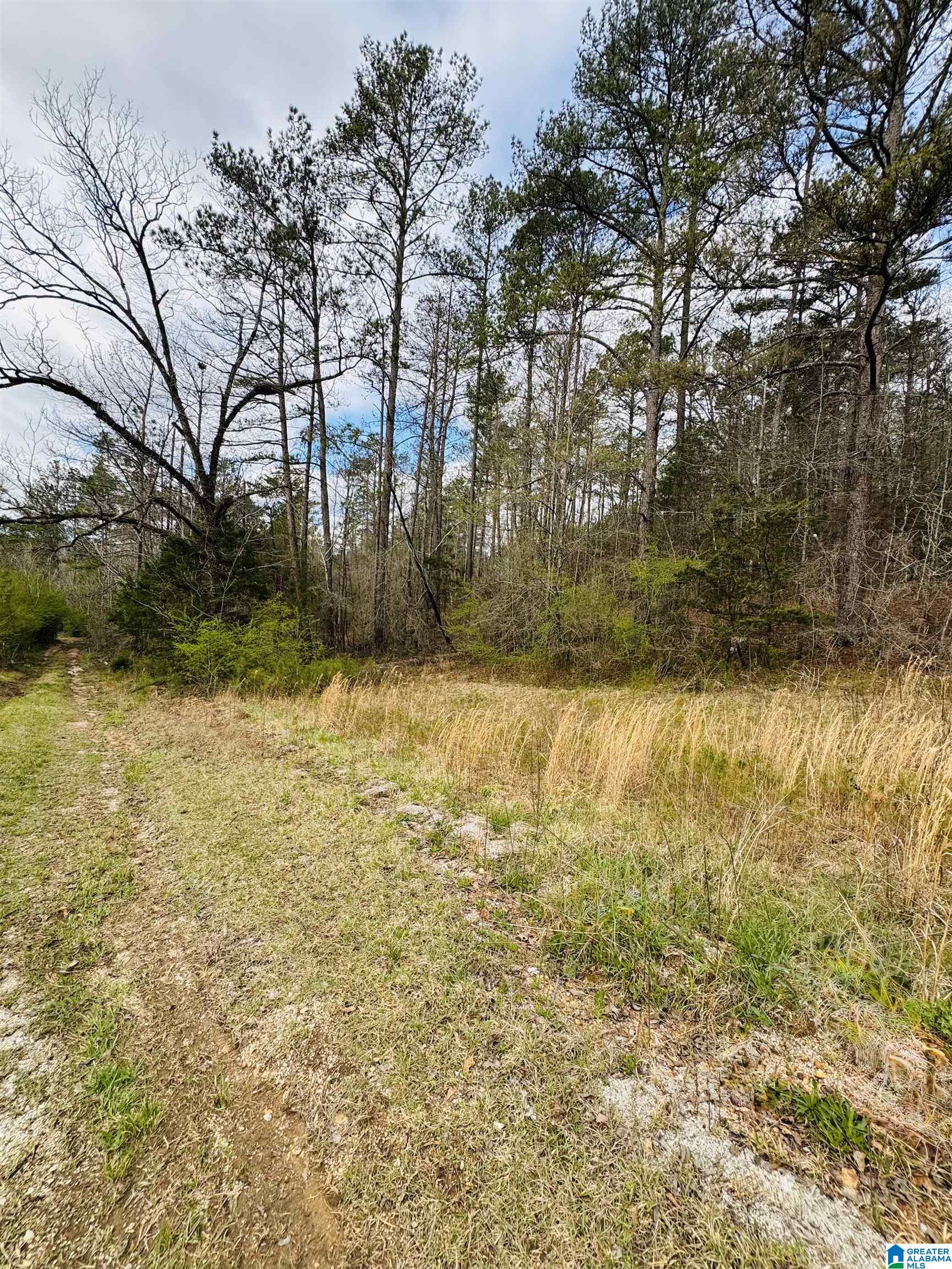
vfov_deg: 102.1
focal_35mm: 14
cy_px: 634
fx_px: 513
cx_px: 476
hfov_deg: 85.7
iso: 40
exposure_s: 1/397
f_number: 2.2
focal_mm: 2.22
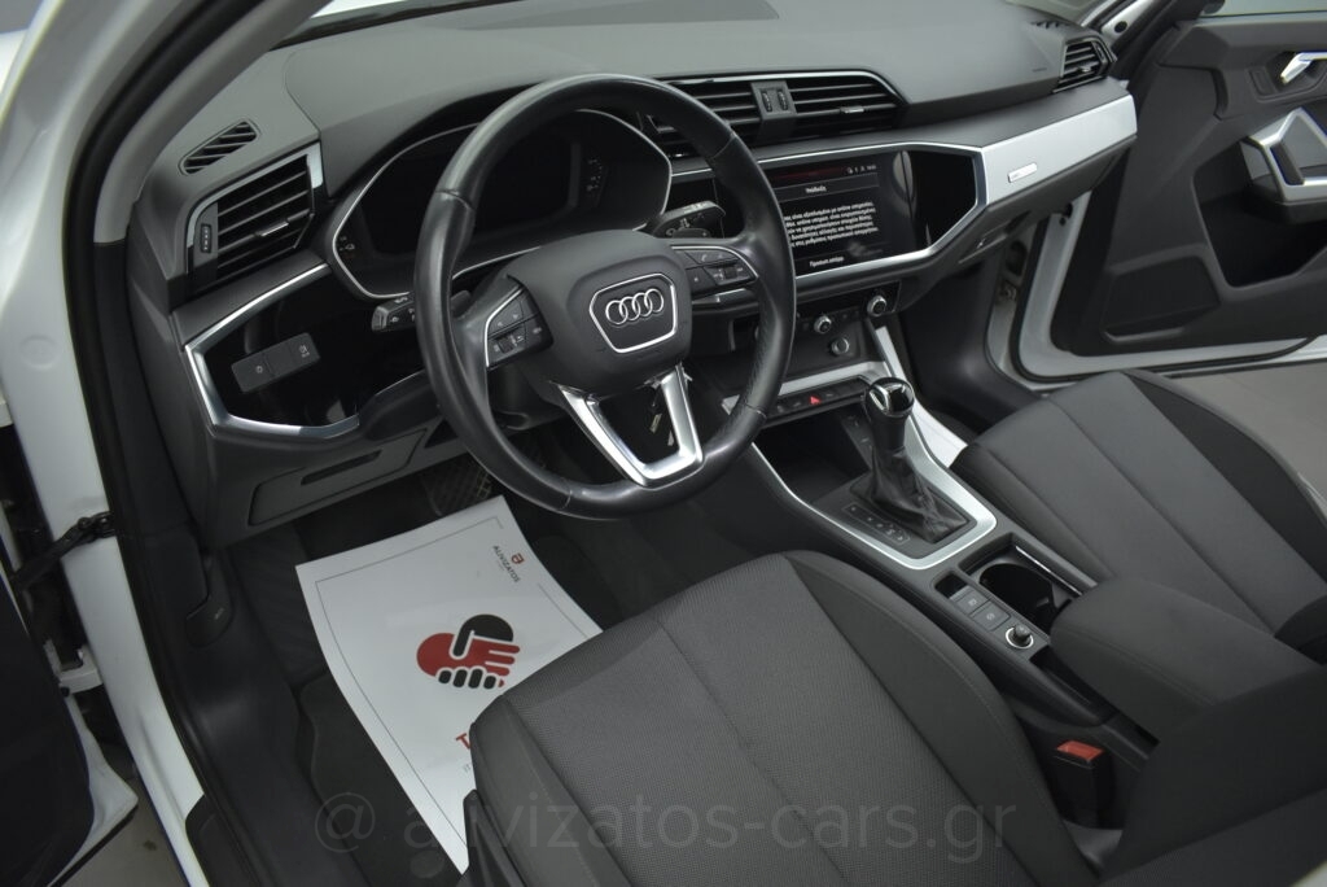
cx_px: 664
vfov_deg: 48.0
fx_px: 996
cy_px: 444
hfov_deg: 67.4
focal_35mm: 27
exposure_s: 1/100
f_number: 3.5
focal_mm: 18
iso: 1600
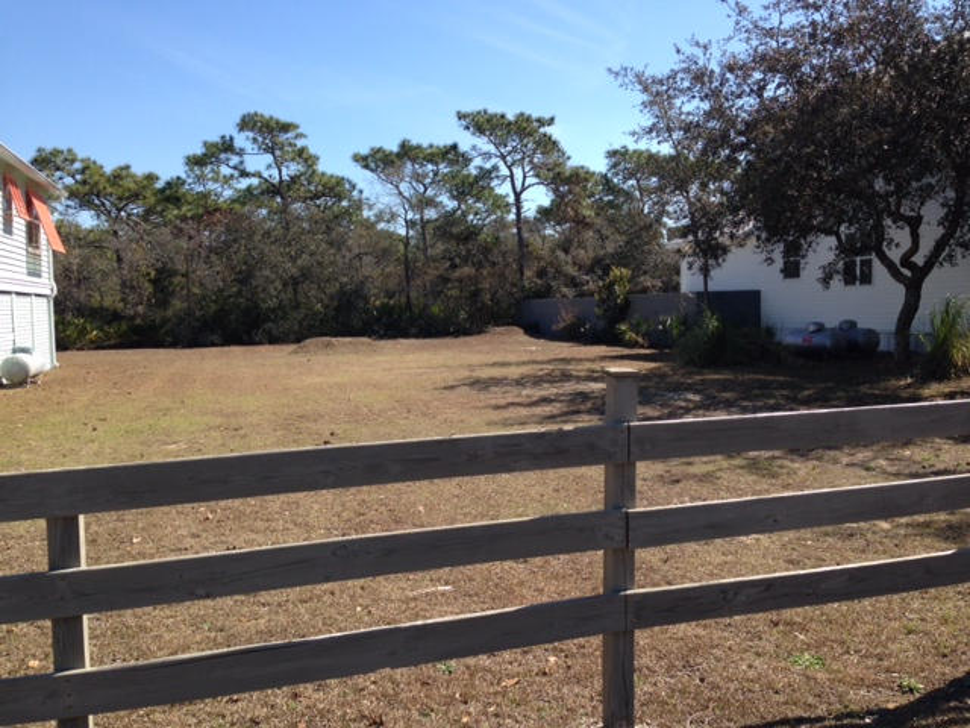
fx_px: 925
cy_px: 364
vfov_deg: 42.9
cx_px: 485
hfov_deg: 55.4
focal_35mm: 33
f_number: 2.4
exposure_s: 1/1153
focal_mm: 4.12
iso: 50
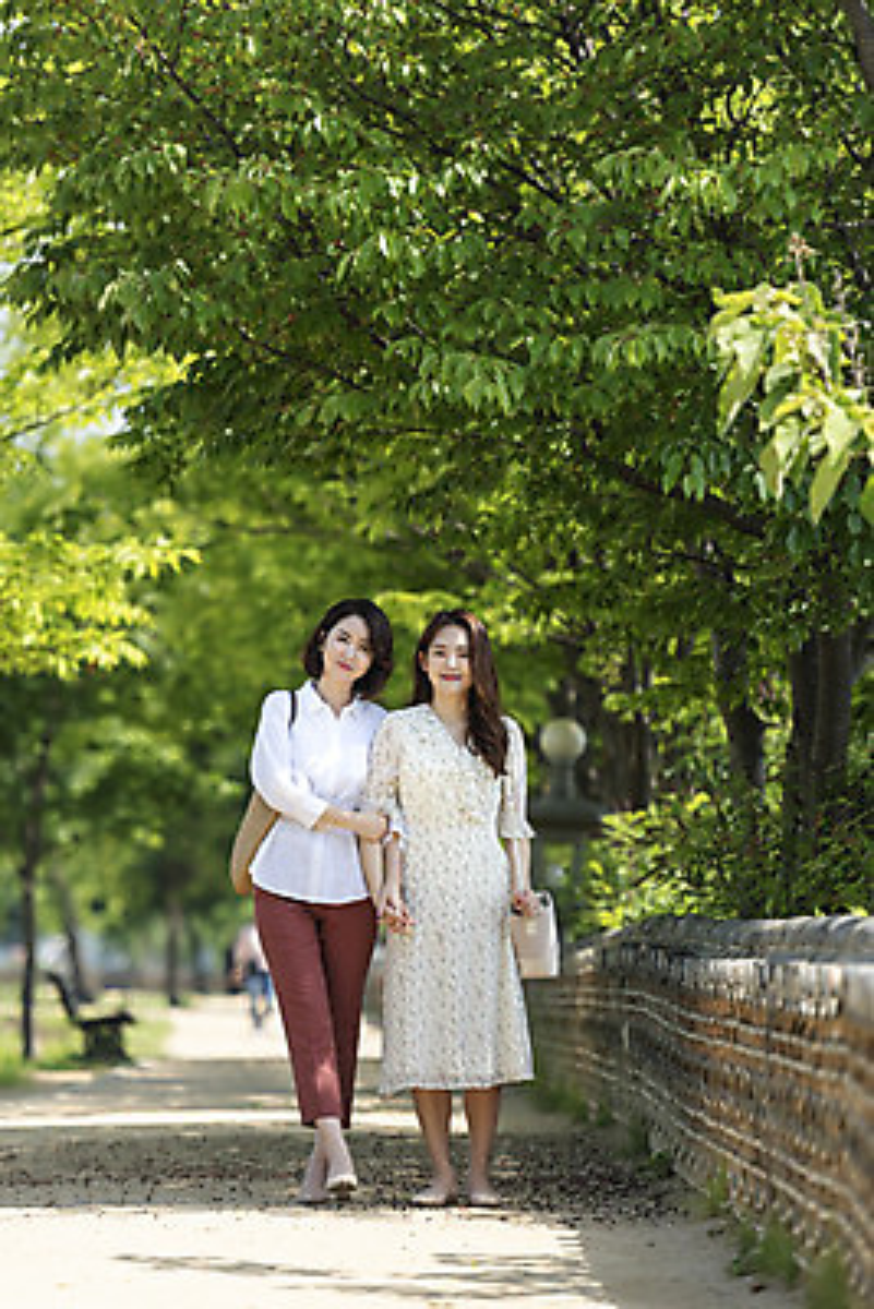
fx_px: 6003
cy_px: 654
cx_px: 437
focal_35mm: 165
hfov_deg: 8.3
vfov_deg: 12.4
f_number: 2.8
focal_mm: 165
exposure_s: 1/1000
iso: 100
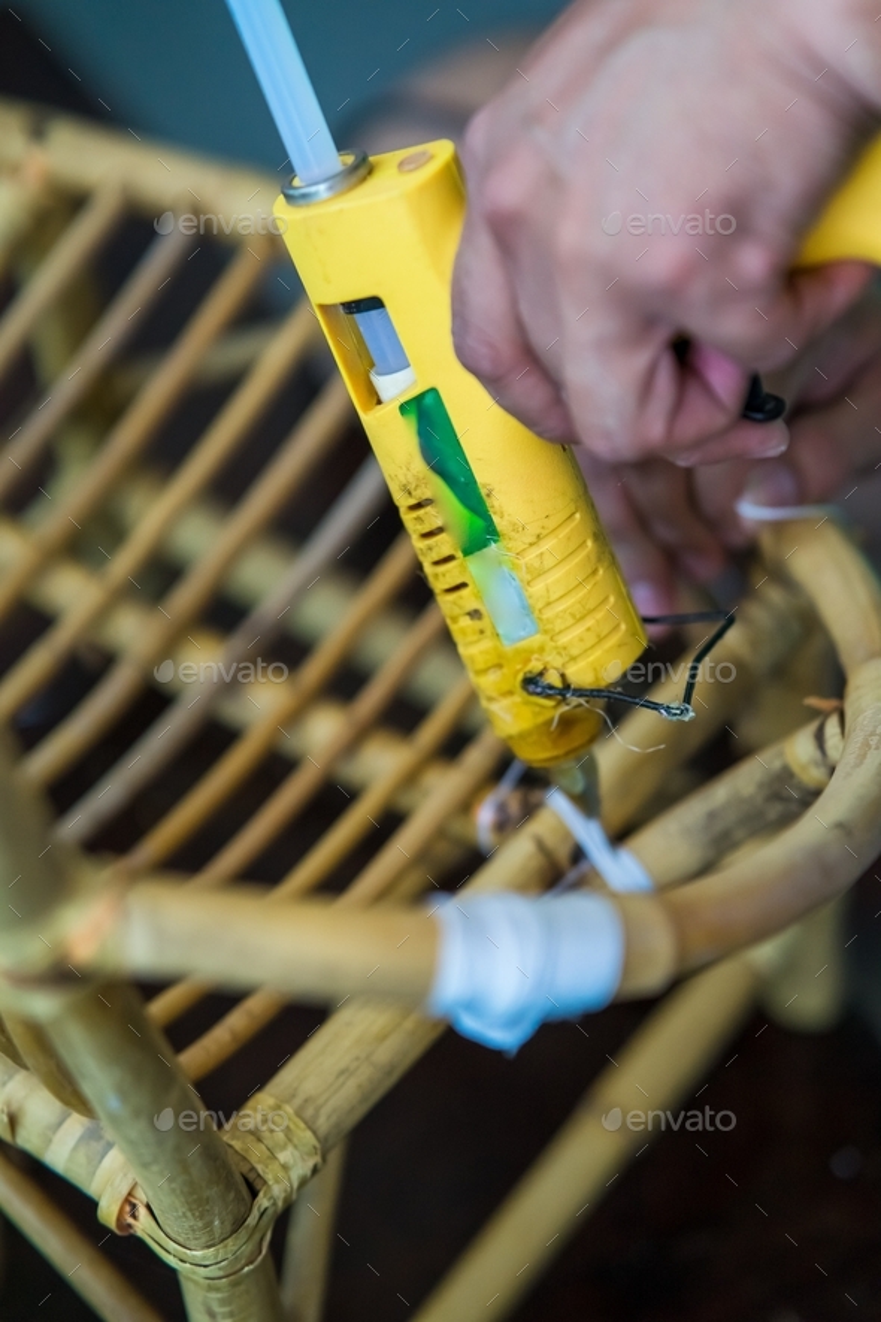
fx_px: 3120
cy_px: 661
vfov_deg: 23.9
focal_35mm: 85
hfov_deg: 16.1
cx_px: 440
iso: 1600
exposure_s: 1/2500
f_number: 2.2
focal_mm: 85
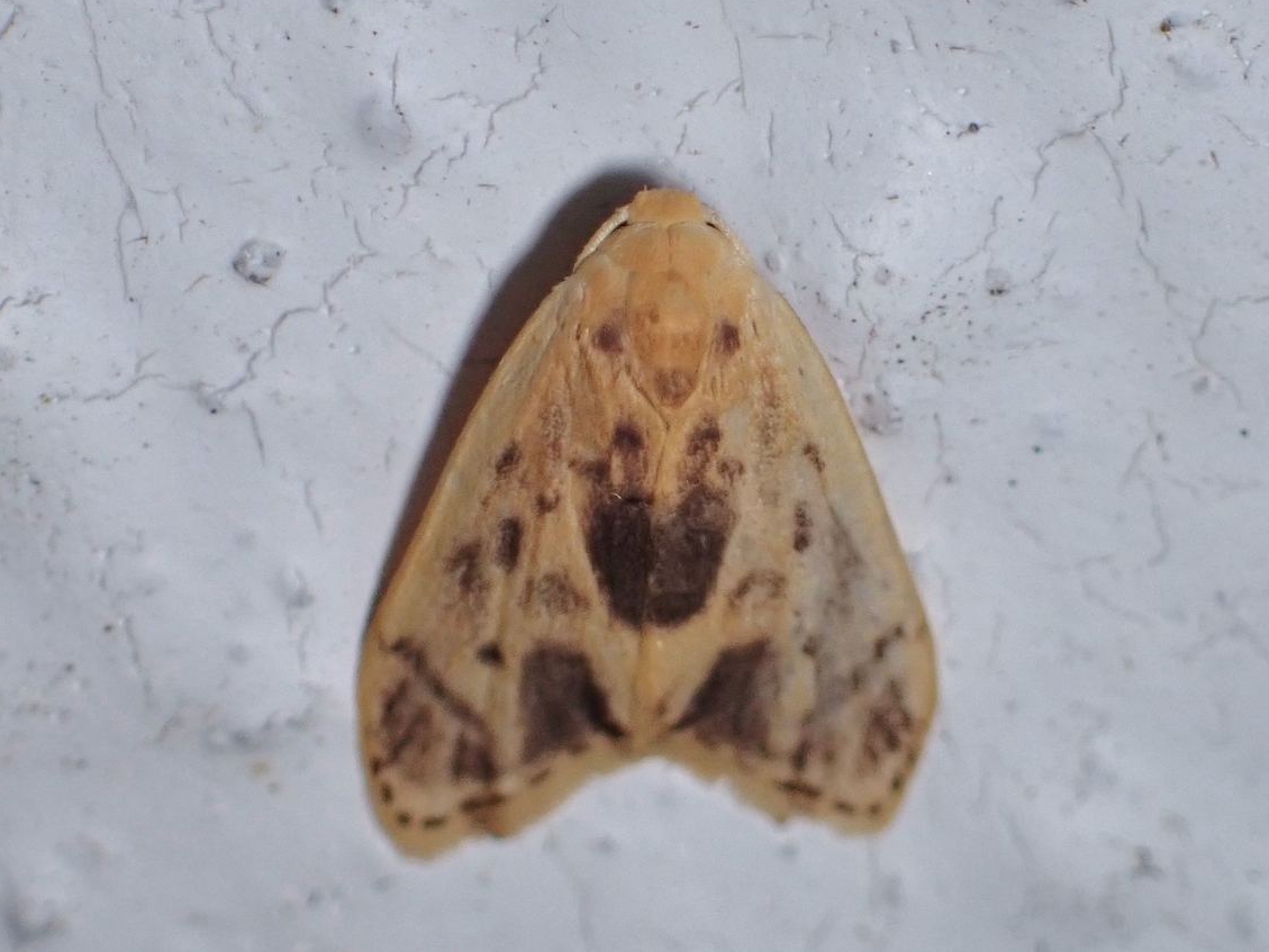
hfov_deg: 19.4
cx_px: 633
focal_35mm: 101
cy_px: 475
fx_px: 3703
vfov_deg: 14.7
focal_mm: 18
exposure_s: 1/100
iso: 250
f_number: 14
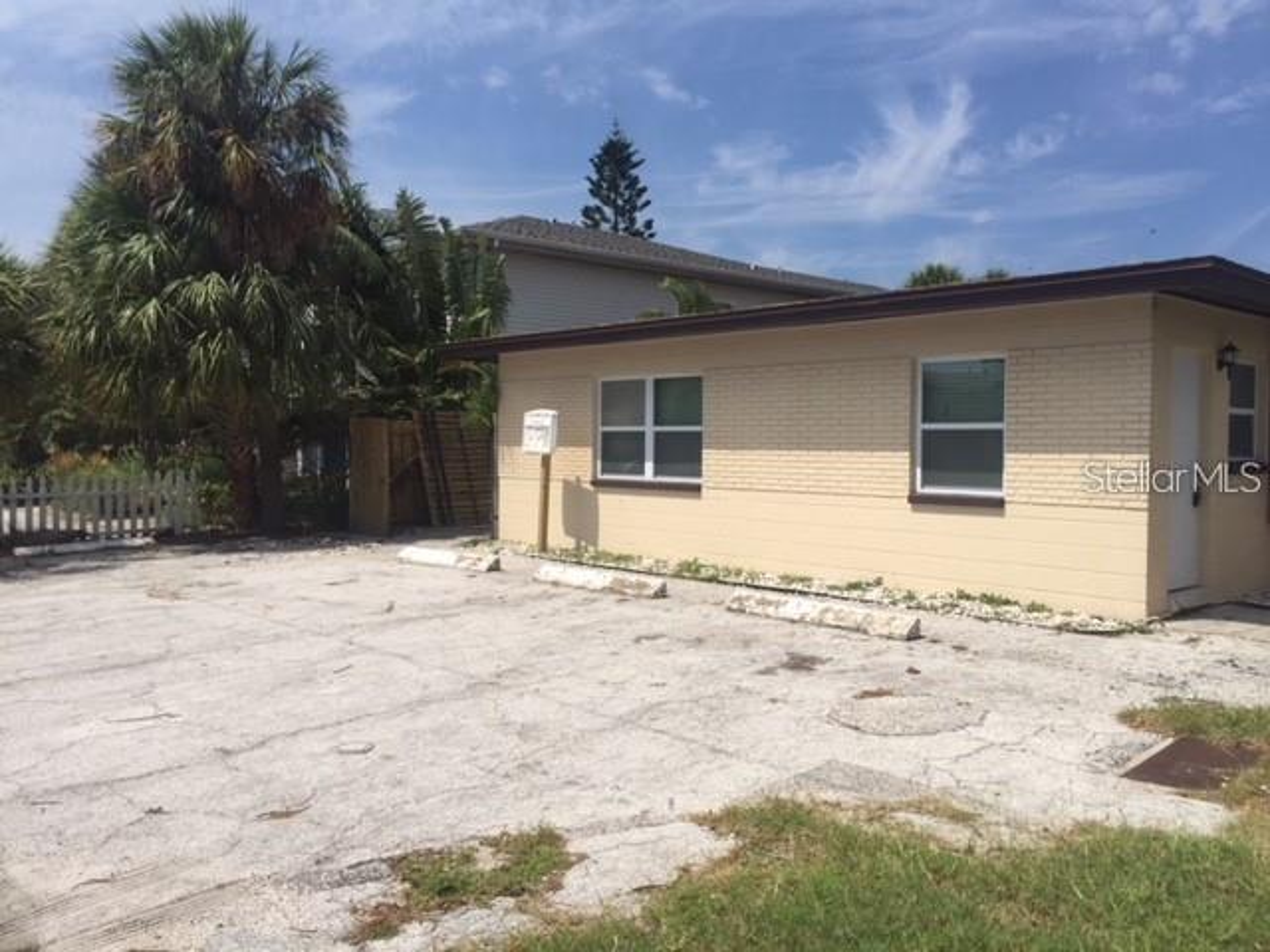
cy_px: 476
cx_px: 635
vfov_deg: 48.2
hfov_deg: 61.7
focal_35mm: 29
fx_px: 1064
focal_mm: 4.15
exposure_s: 1/3597
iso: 32
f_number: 2.2
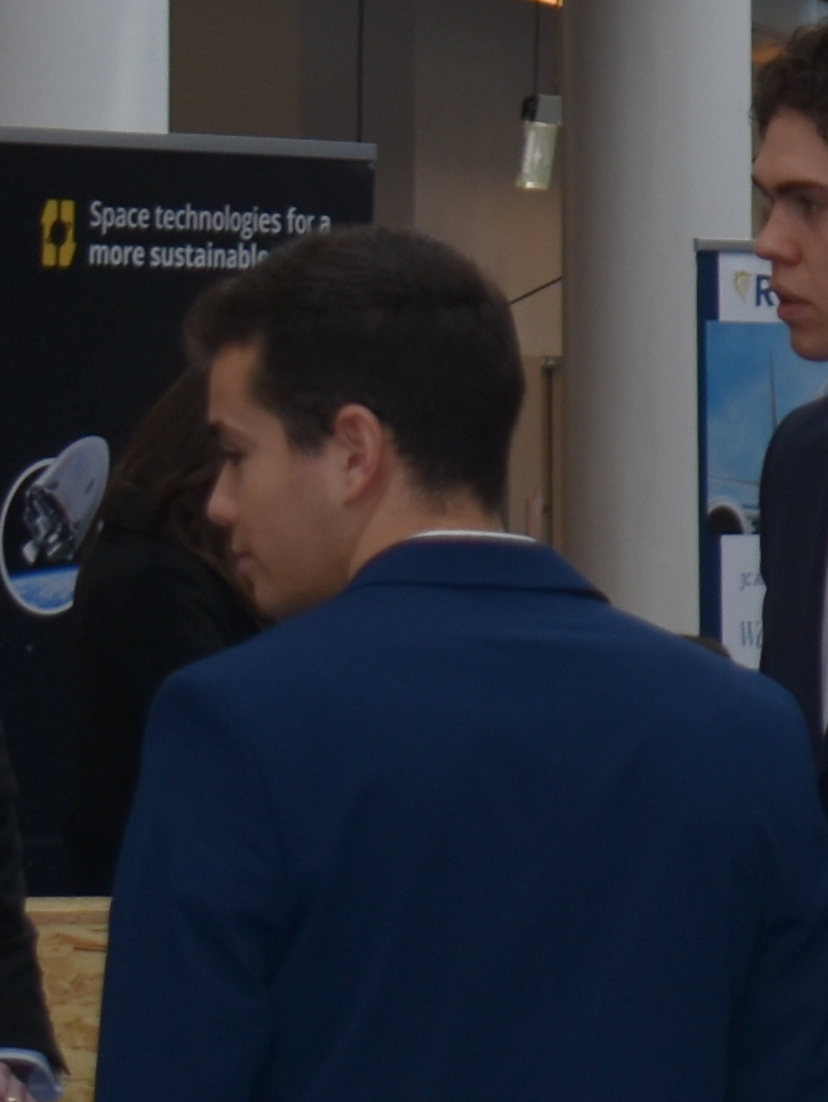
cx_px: 2601
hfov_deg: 4.7
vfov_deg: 6.6
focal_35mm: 298
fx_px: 9499
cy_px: 9
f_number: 5
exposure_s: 1/200
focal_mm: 38
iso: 180
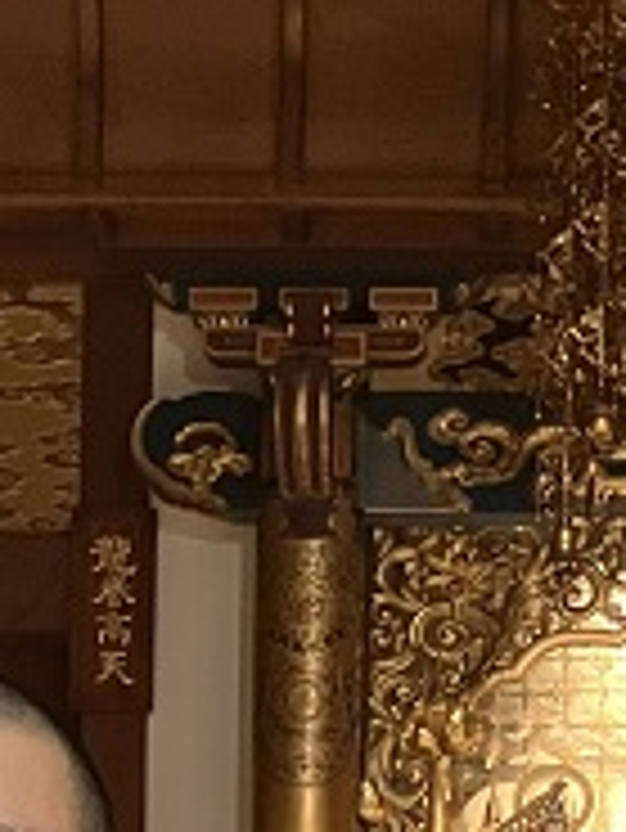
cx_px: 329
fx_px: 2914
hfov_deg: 12.3
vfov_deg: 14.4
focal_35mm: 121
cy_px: 1484
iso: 320
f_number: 1.8
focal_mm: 3.99
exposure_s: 1/60
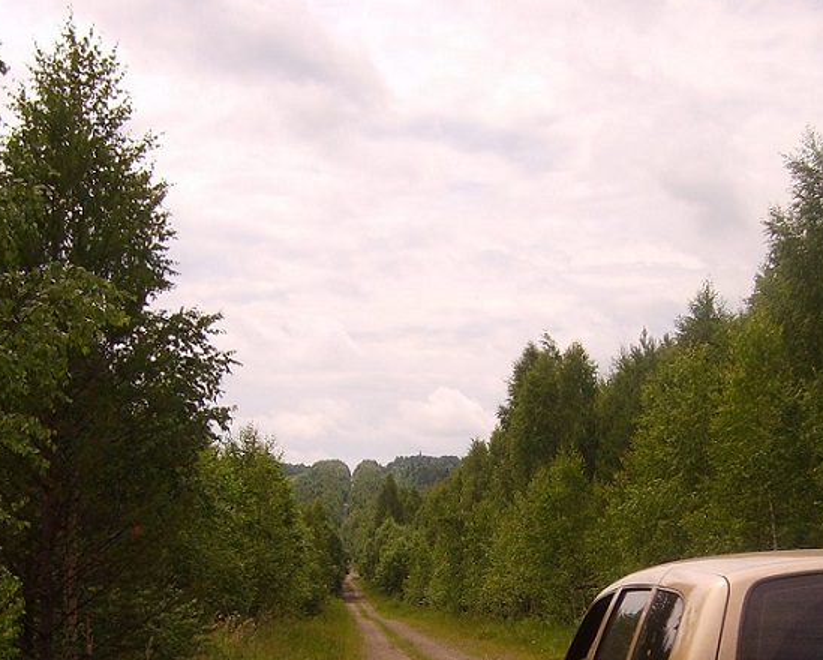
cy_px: 582
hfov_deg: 26.7
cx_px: 474
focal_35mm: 71
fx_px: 1731
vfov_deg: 21.2
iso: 50
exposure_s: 1/180
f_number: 7.1
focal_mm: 5.8
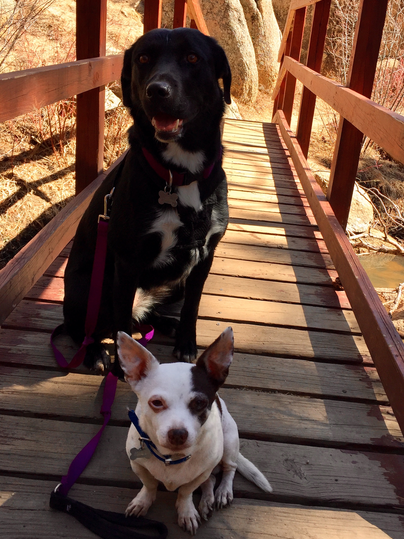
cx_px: 242
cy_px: 238
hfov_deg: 38.5
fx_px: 576
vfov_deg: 50.0
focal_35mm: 37
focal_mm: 4.15
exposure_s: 1/430
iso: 32
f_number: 2.2
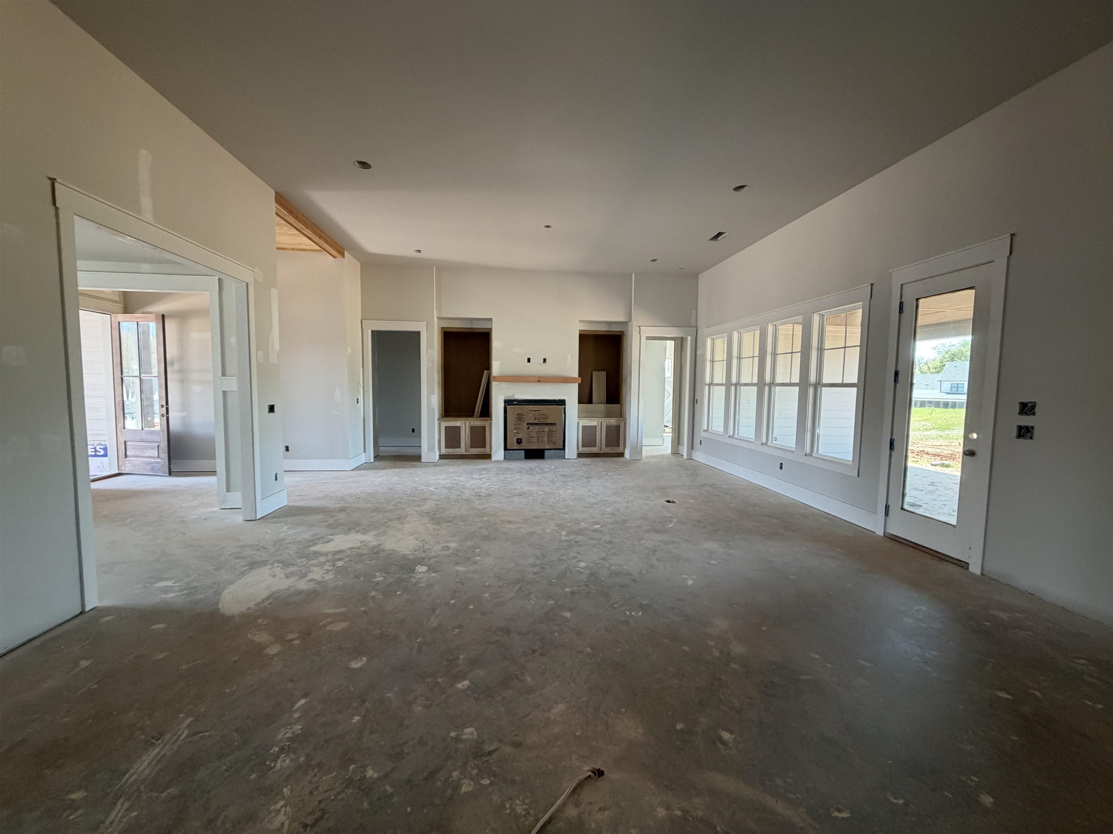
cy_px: 417
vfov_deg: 85.7
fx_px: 450
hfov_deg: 102.1
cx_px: 556
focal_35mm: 14
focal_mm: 2.22
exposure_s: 1/121
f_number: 2.2
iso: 250
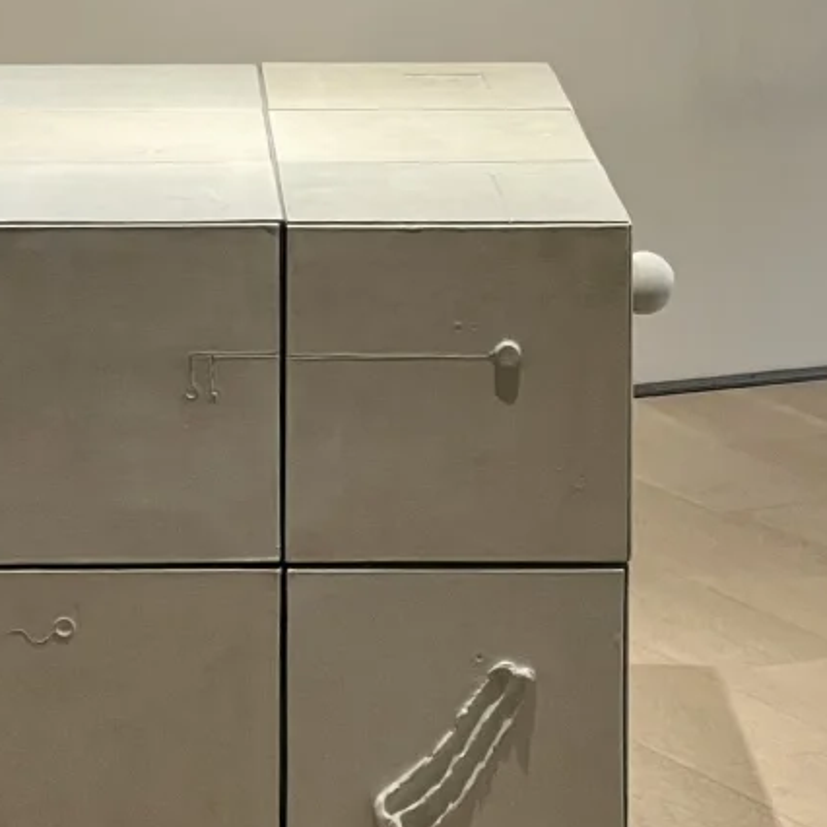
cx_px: 338
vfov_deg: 9.0
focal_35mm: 191
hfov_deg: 9.2
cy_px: -241
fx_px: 5163
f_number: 2.2
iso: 80
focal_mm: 7.5
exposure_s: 1/100
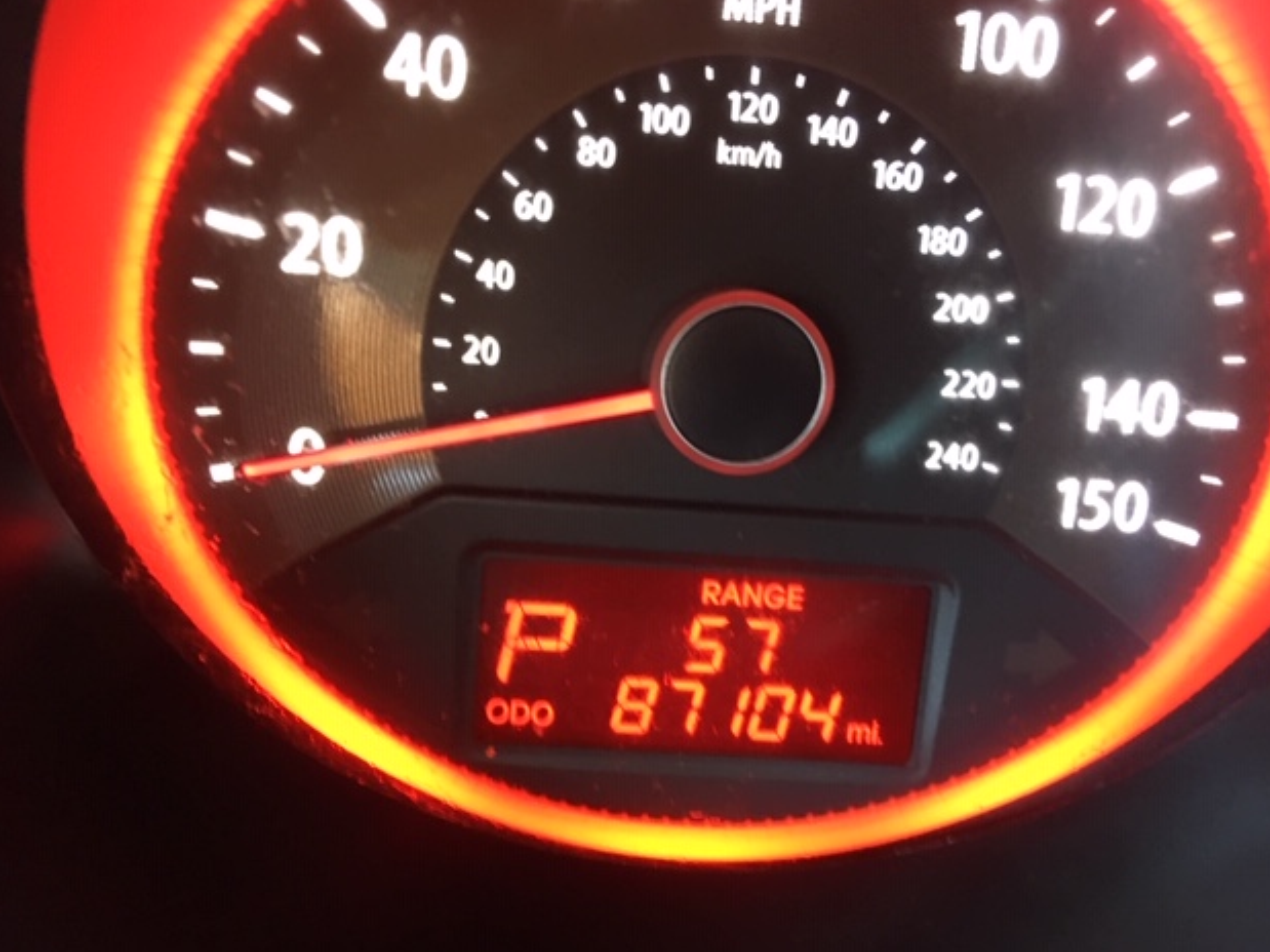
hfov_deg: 60.0
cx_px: 642
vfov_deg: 46.8
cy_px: 482
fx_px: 1100
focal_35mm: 30
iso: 200
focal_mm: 4.15
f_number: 2.2
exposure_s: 1/17
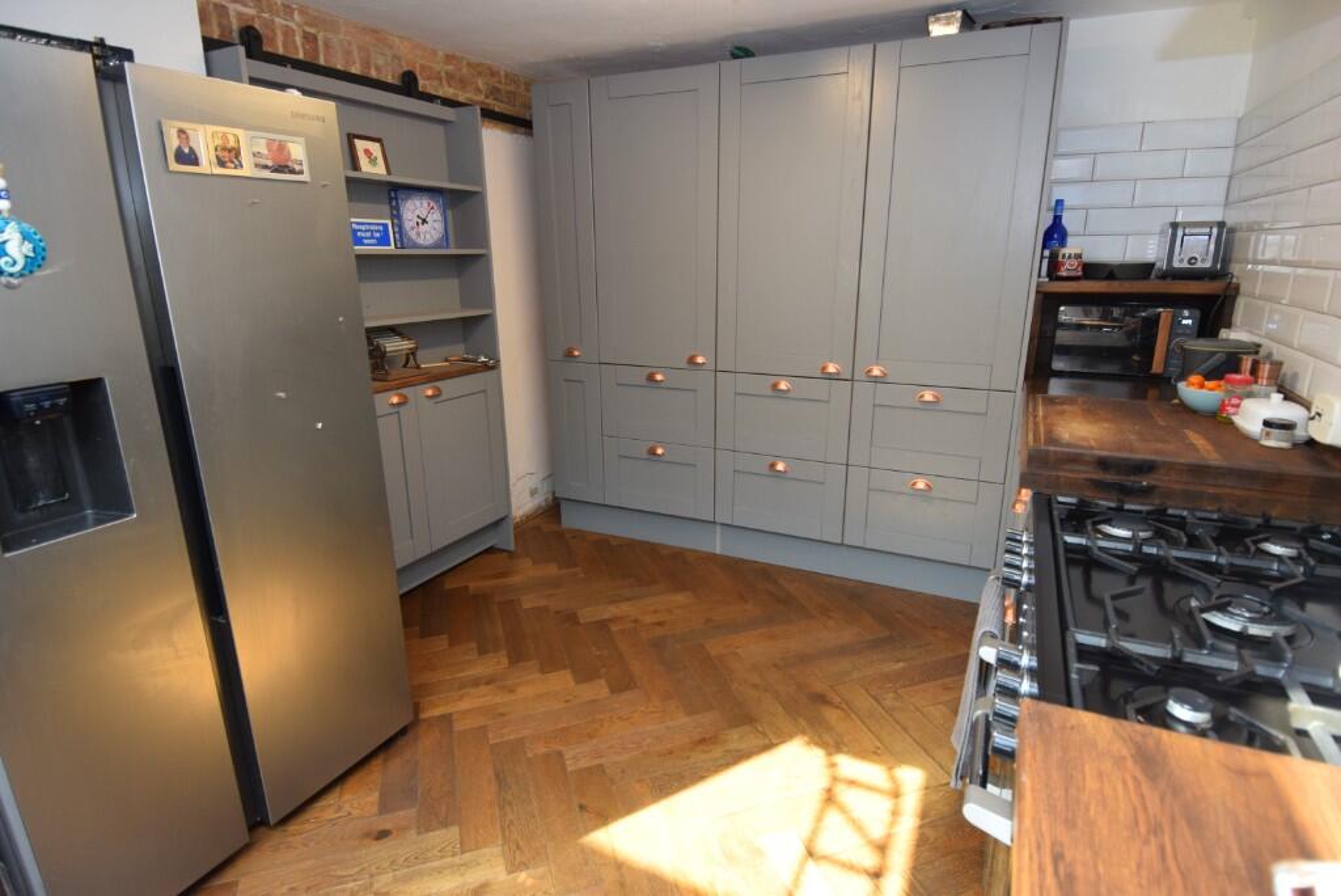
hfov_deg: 90.0
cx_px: 670
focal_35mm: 18
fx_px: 671
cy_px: 448
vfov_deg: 67.5
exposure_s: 1/60
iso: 450
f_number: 4
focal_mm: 12
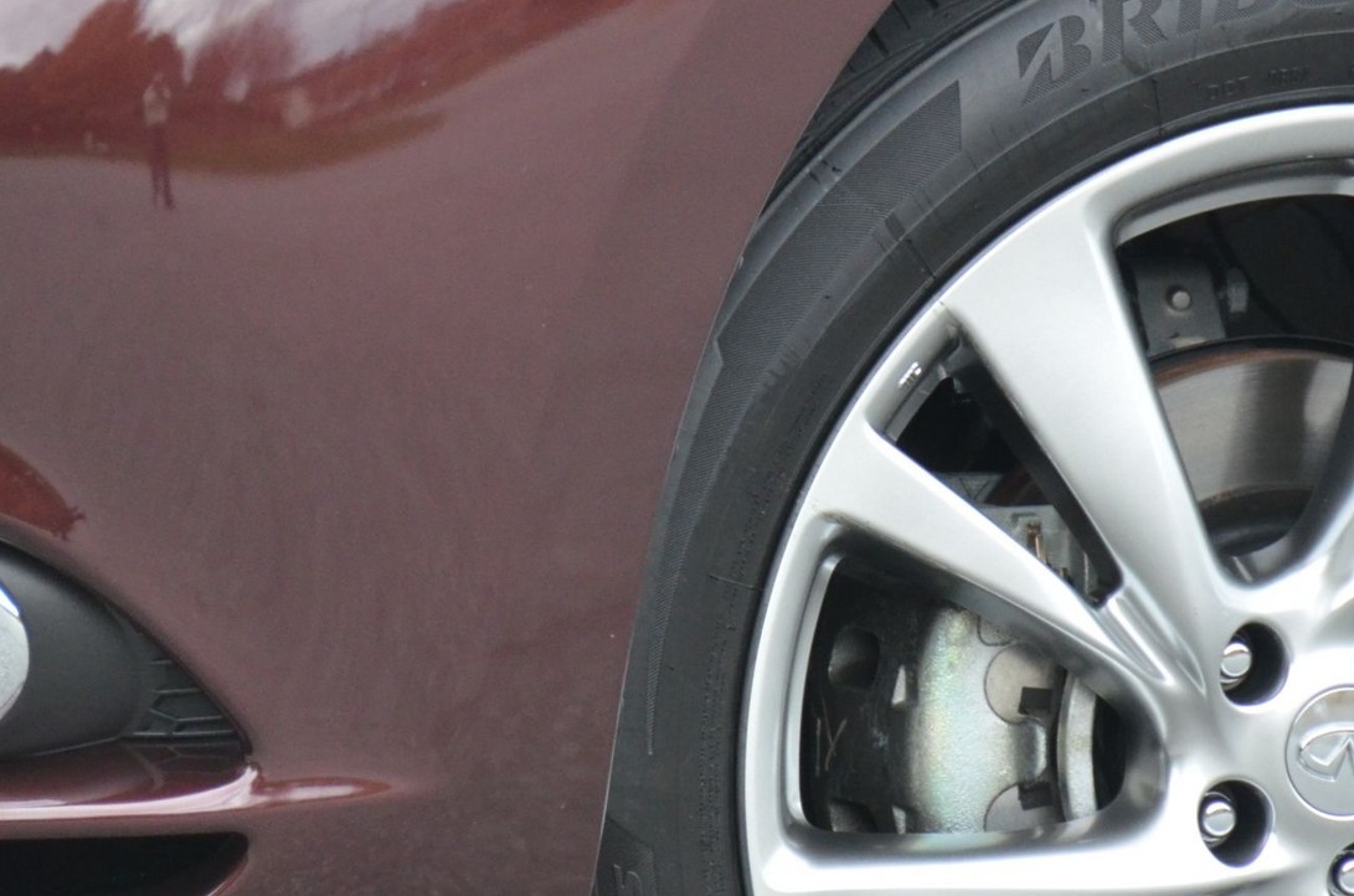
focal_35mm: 464
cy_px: 114
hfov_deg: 4.5
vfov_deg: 2.9
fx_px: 17416
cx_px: 320
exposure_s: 1/500
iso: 1250
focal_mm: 135
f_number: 5.6
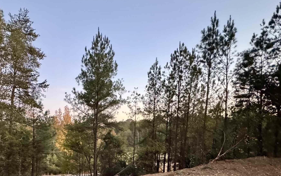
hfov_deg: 68.2
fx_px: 199
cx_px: 90
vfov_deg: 43.6
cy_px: 157
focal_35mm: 26
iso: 1250
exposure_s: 1/44
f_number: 2.2
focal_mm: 2.22
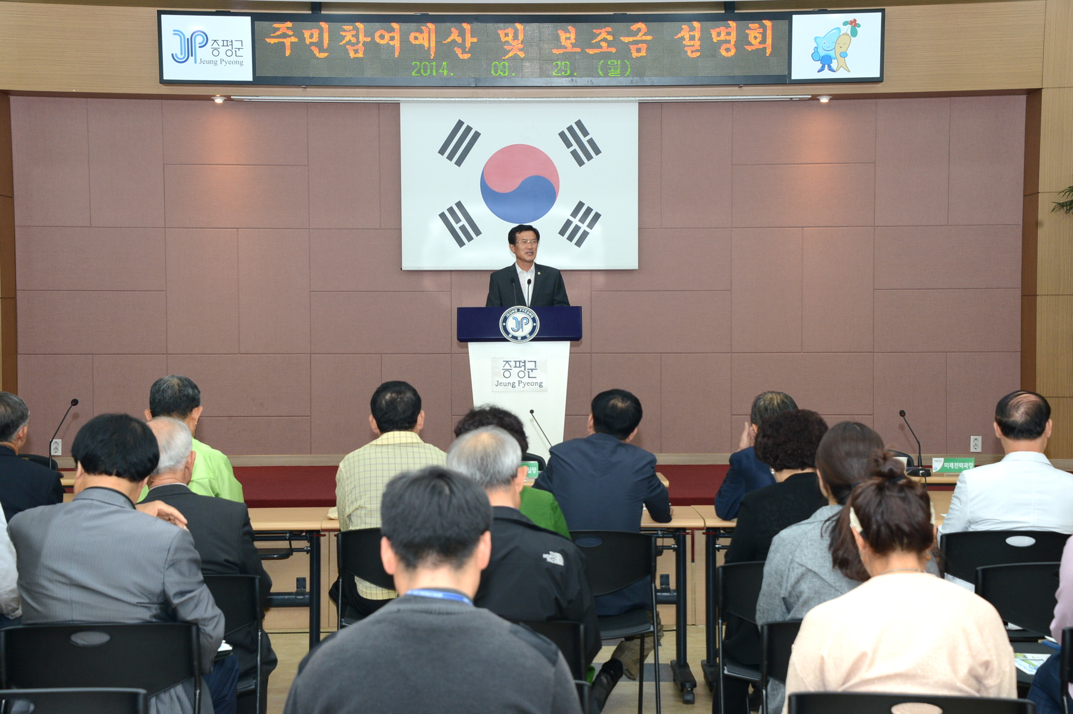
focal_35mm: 68
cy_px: 357
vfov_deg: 20.0
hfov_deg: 29.7
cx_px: 536
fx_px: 2026
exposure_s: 1/60
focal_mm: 68
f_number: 8
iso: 1600
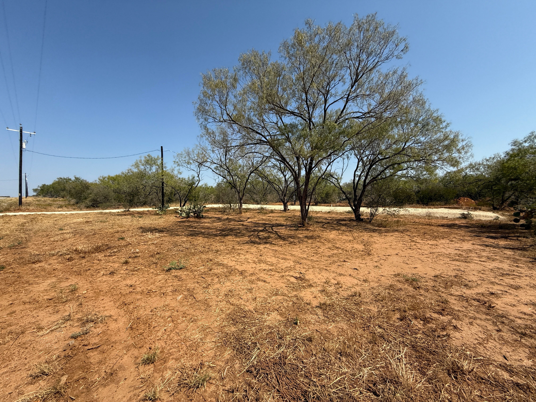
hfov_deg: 102.1
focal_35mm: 14
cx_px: 268
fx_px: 217
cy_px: 201
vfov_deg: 85.7
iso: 50
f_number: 2.2
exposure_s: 1/2410
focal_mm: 2.22
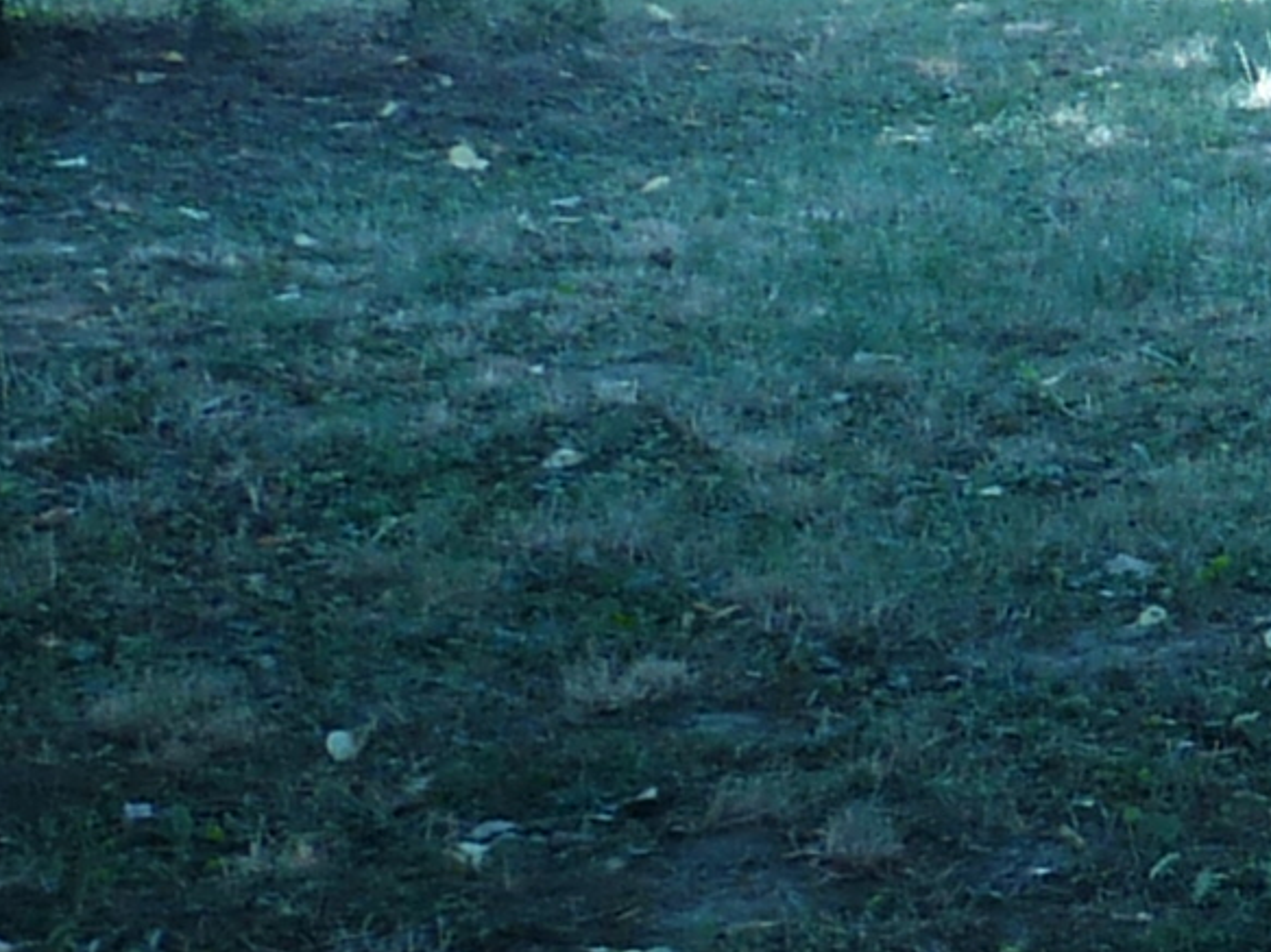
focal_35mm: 169
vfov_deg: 8.8
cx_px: 2965
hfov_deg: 10.3
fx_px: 6204
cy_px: 399
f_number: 2.8
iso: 100
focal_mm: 4.8
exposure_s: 1/200
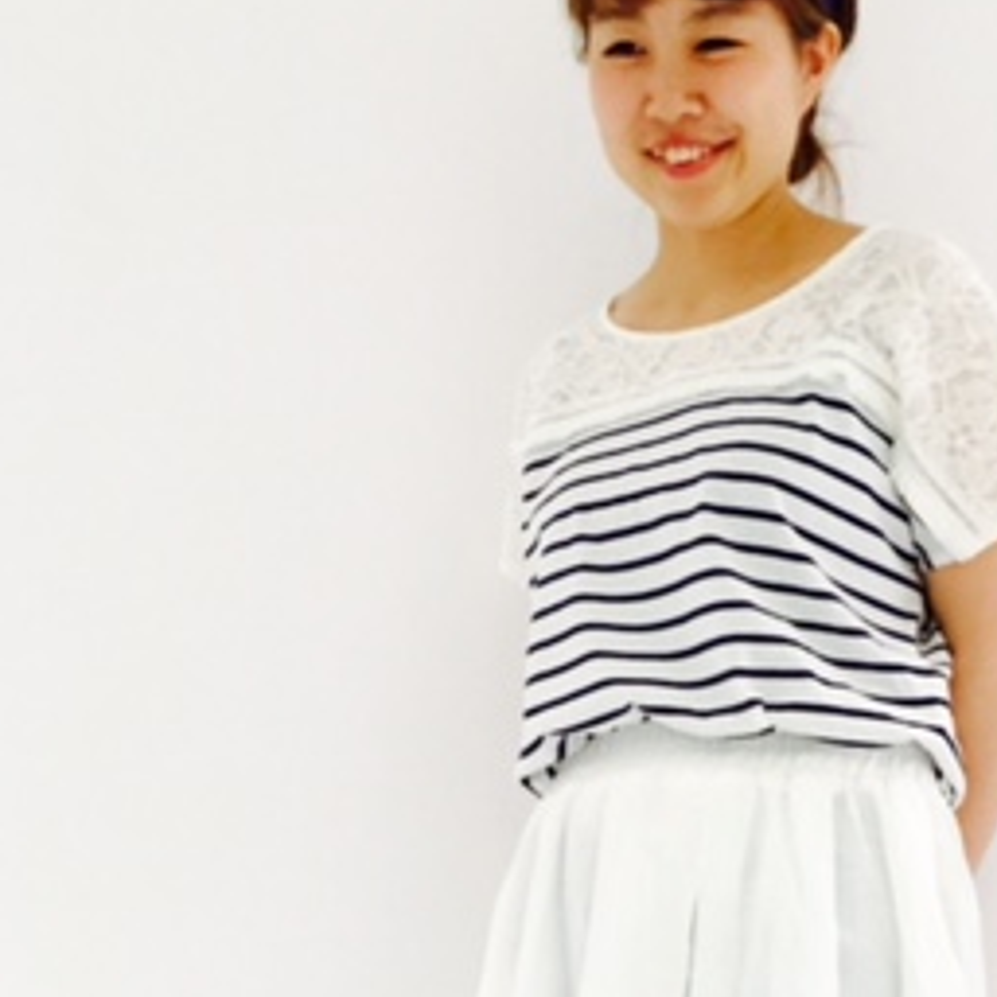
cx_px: 806
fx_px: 2085
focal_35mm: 64
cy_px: 974
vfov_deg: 25.7
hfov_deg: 26.4
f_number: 2.2
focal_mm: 4.15
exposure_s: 1/30
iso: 125
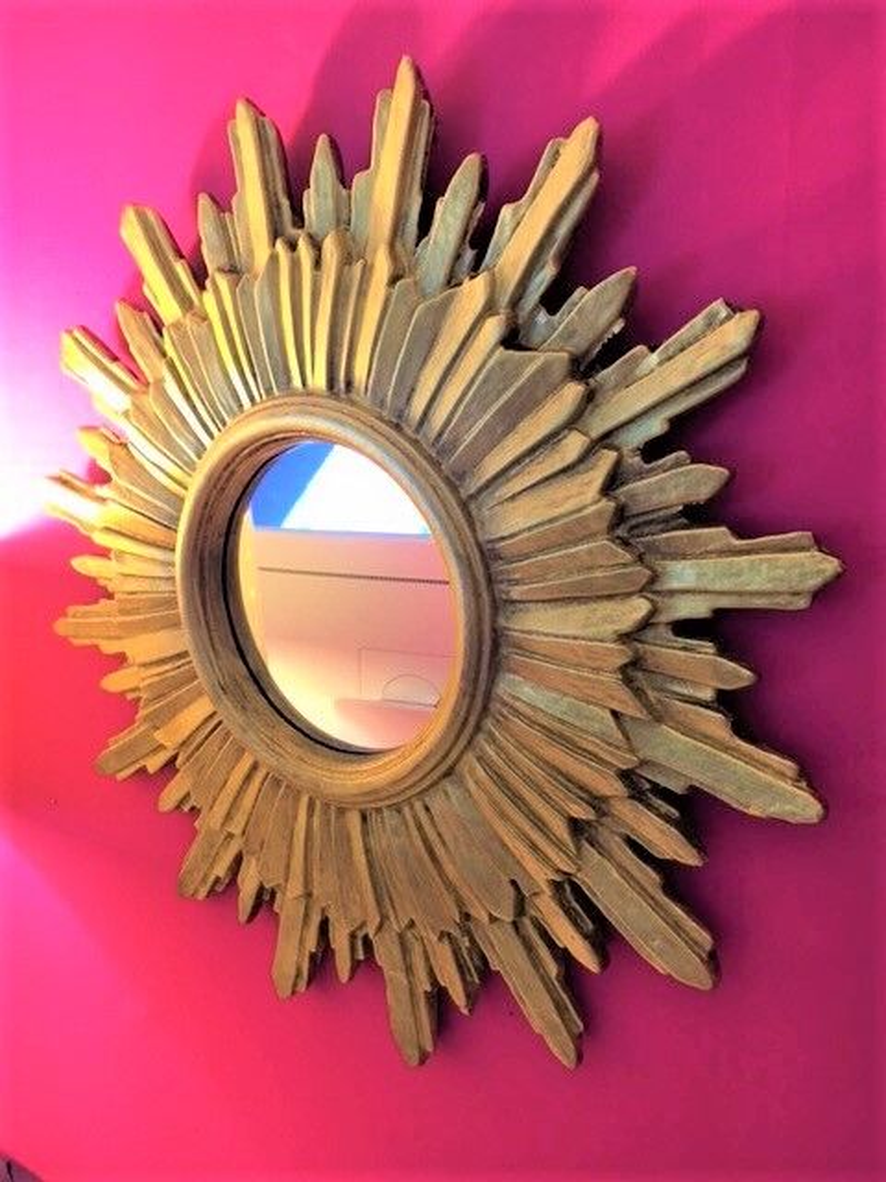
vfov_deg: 61.7
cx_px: 443
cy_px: 591
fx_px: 990
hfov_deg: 48.2
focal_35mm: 29
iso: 125
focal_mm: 4.15
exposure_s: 1/33
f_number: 2.2
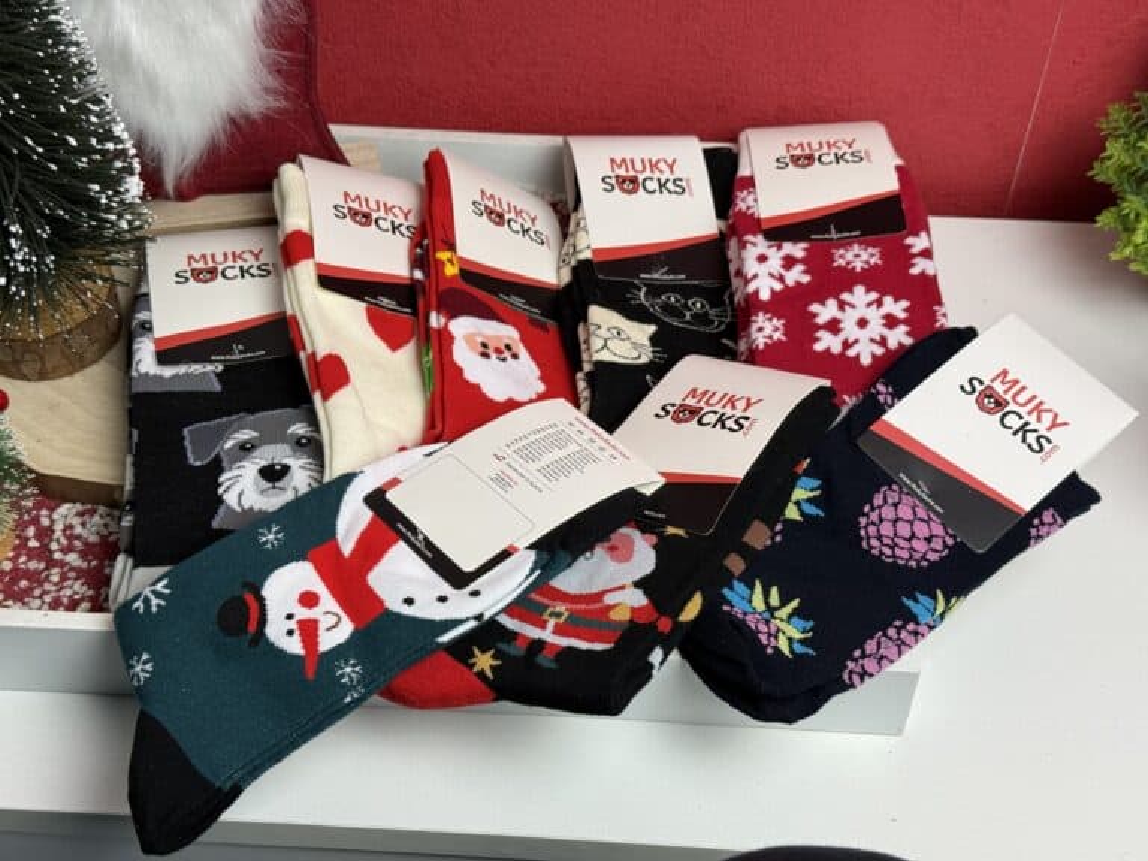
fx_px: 1592
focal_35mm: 48
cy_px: 430
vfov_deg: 30.3
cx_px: 574
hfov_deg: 39.7
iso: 80
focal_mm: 6.76
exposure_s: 1/100
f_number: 1.78
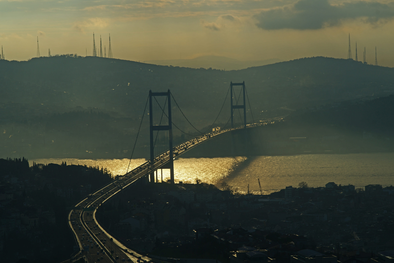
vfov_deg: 10.2
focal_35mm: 135
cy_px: 132
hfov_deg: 15.2
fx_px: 1477
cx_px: 197
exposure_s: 1/500
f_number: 9.5
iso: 100
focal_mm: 135
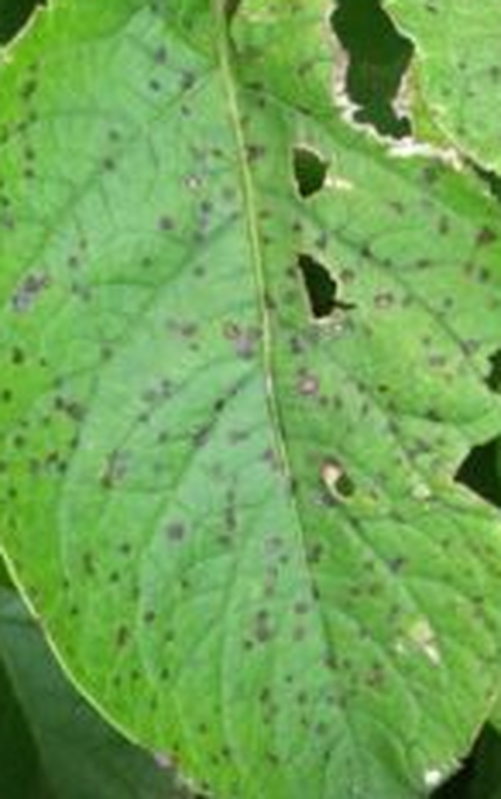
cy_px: 298
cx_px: 450
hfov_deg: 20.3
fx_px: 1374
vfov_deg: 32.3
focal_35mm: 63
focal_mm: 3.85
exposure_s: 1/188
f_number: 2.8
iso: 80
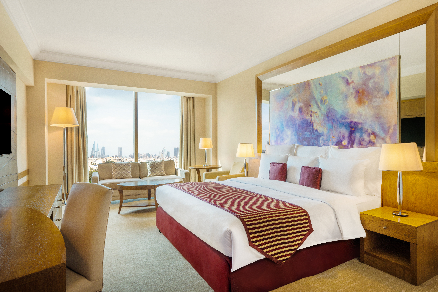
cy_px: 146
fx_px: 243
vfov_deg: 61.9
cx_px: 219
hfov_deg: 84.0
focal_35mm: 20
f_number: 11
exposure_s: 1/8
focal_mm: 20
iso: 100
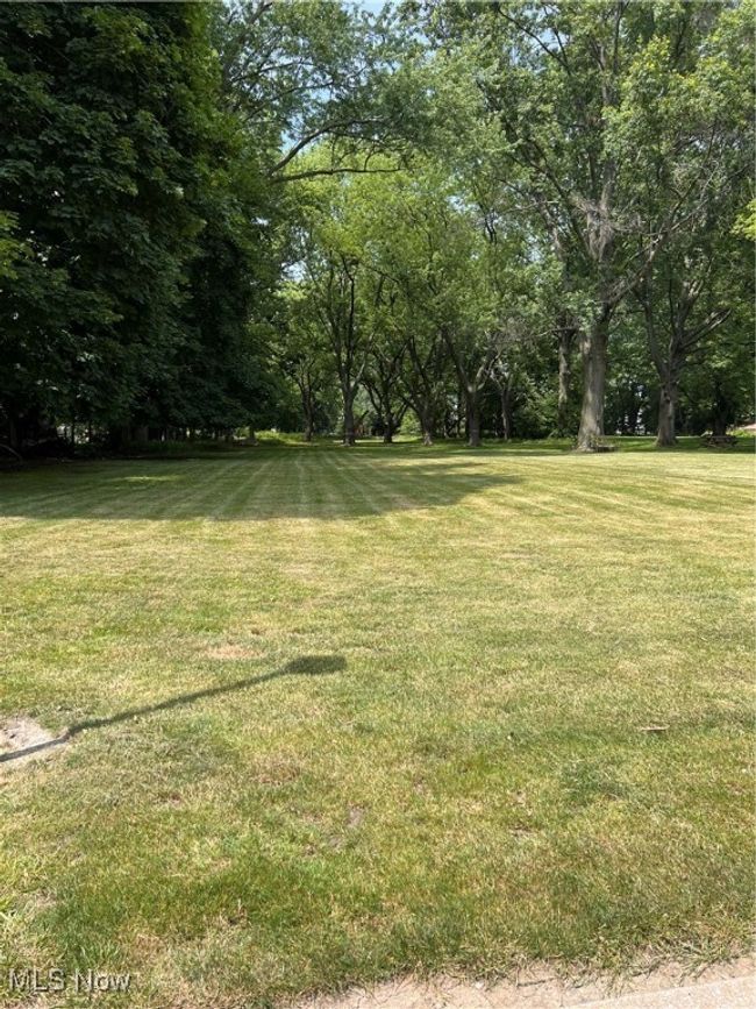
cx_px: 378
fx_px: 757
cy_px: 504
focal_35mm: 26
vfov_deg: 67.3
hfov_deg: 53.1
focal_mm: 5.7
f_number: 1.5
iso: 50
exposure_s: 1/1412
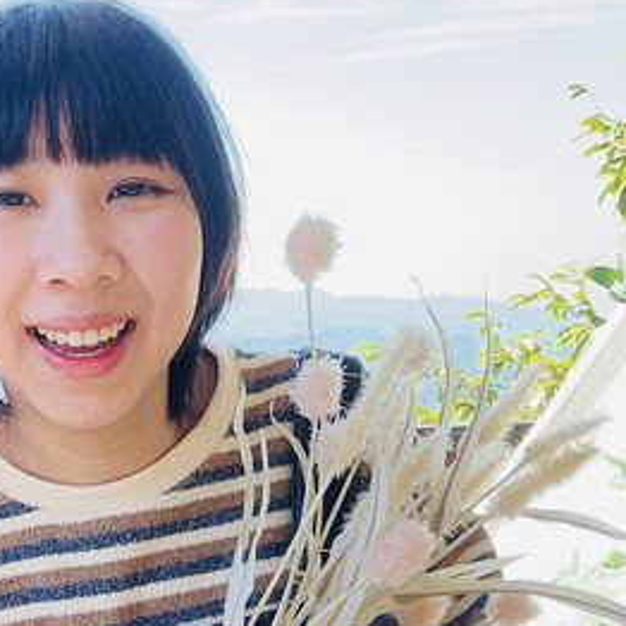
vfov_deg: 26.0
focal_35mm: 66
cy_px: 403
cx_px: 81
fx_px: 1350
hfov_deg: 25.4
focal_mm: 2.69
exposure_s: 1/176
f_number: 1.9
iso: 25
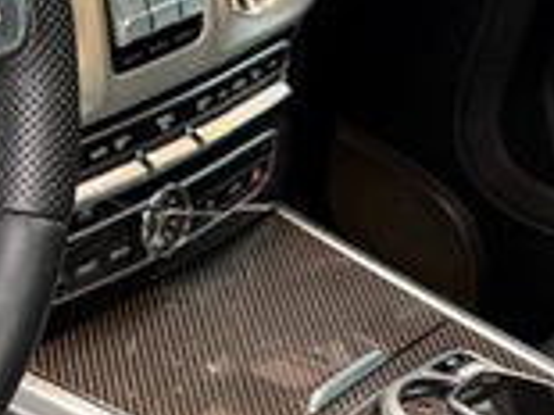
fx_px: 1583
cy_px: 54
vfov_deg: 14.8
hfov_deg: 17.9
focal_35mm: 99
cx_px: -264
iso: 320
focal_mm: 6.76
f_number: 1.78
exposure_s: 1/60
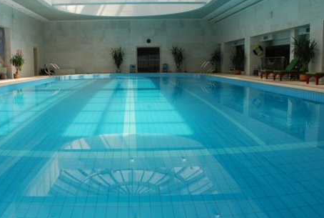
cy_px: 103
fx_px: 316
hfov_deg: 54.0
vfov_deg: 38.0
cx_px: 131
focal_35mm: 35
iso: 110
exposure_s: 1/125
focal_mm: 18
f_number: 5.6
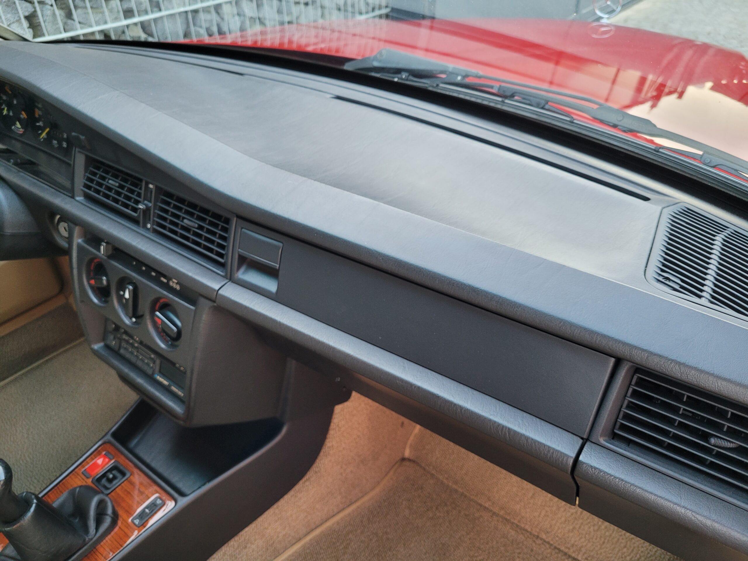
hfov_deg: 67.3
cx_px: 374
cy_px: 280
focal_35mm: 26
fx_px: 562
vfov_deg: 53.1
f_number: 1.8
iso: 250
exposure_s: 1/50
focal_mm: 5.4
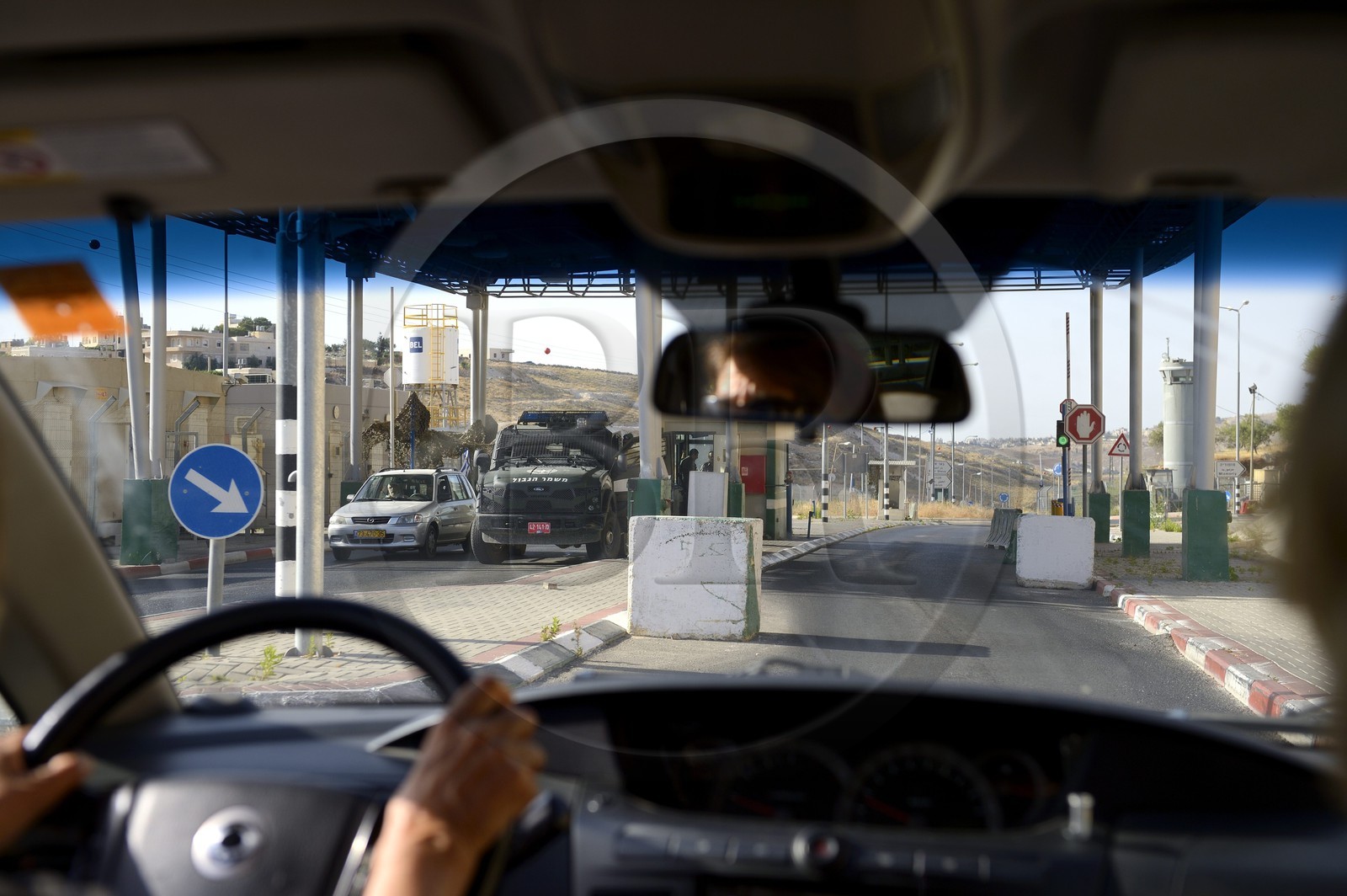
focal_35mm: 48
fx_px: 1794
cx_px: 674
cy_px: 448
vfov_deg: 28.0
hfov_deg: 41.1
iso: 200
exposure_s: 1/1000
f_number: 4
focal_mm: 48
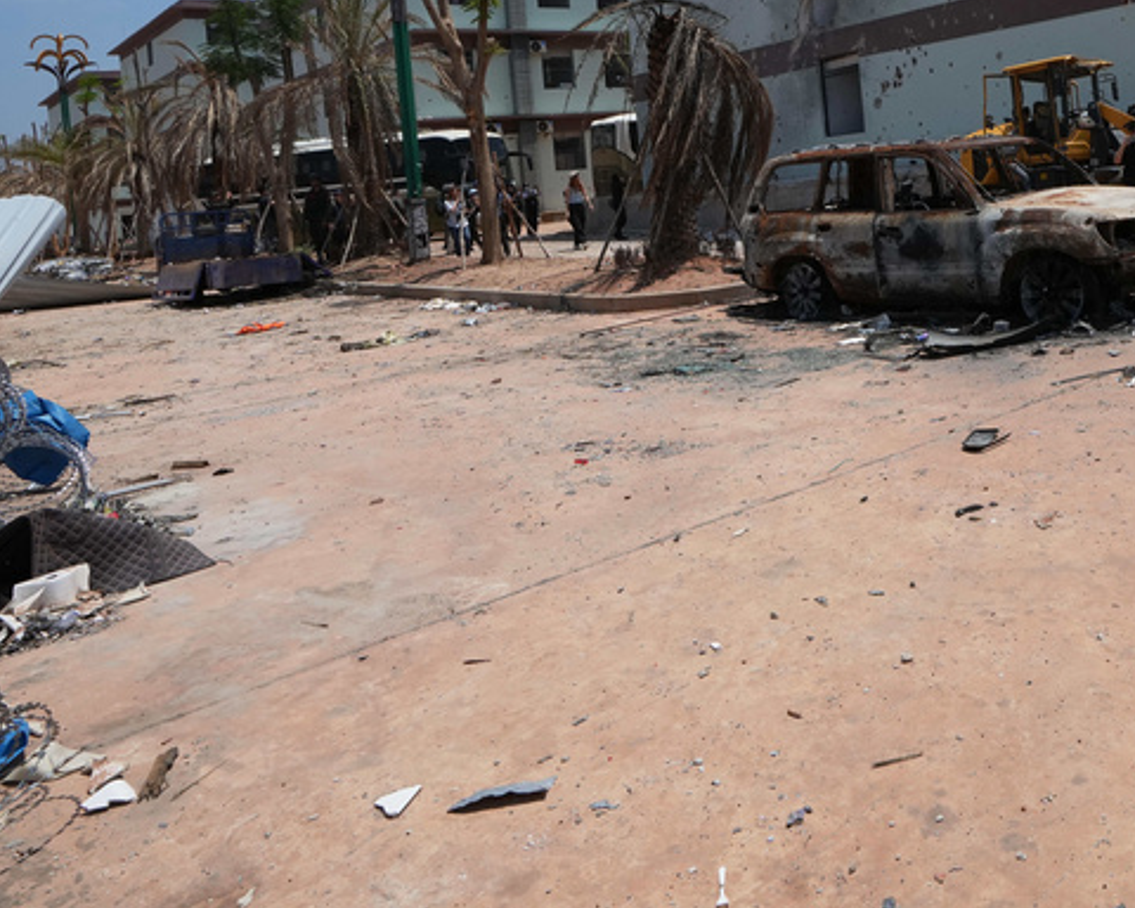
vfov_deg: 43.3
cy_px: 163
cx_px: 958
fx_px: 1075
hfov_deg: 51.1
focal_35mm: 32
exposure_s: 1/2000
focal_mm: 16
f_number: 9
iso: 500
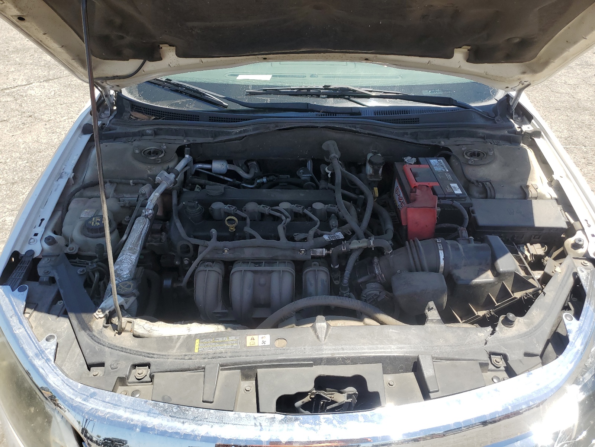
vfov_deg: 53.1
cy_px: 224
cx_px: 298
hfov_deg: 67.3
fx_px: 447
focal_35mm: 26
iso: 50
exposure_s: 1/1250
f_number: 1.5
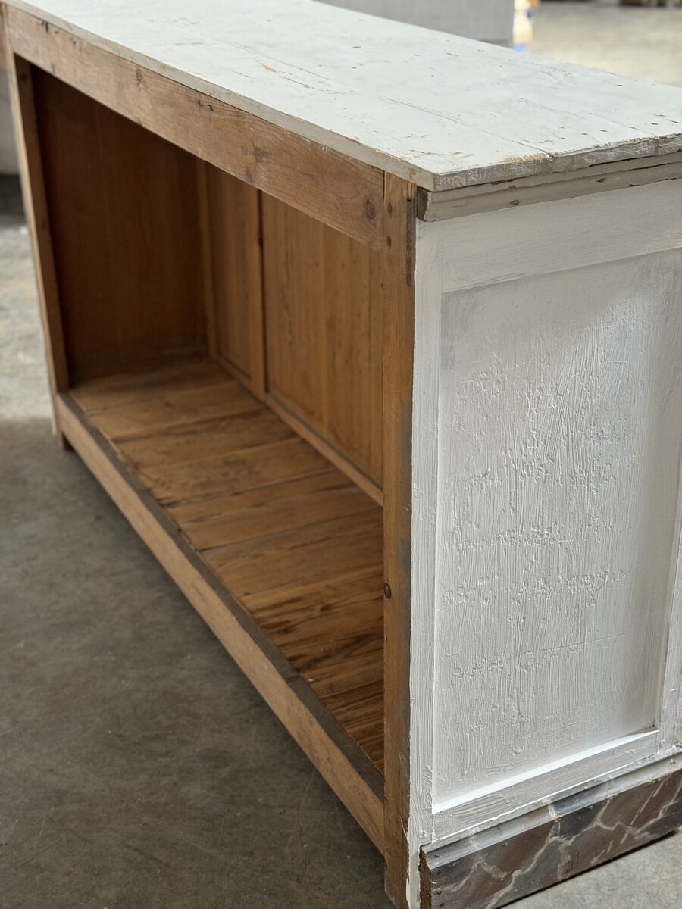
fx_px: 1261
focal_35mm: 48
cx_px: 341
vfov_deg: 39.7
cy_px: 454
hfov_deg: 30.3
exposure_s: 1/50
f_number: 1.78
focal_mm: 6.76
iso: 250
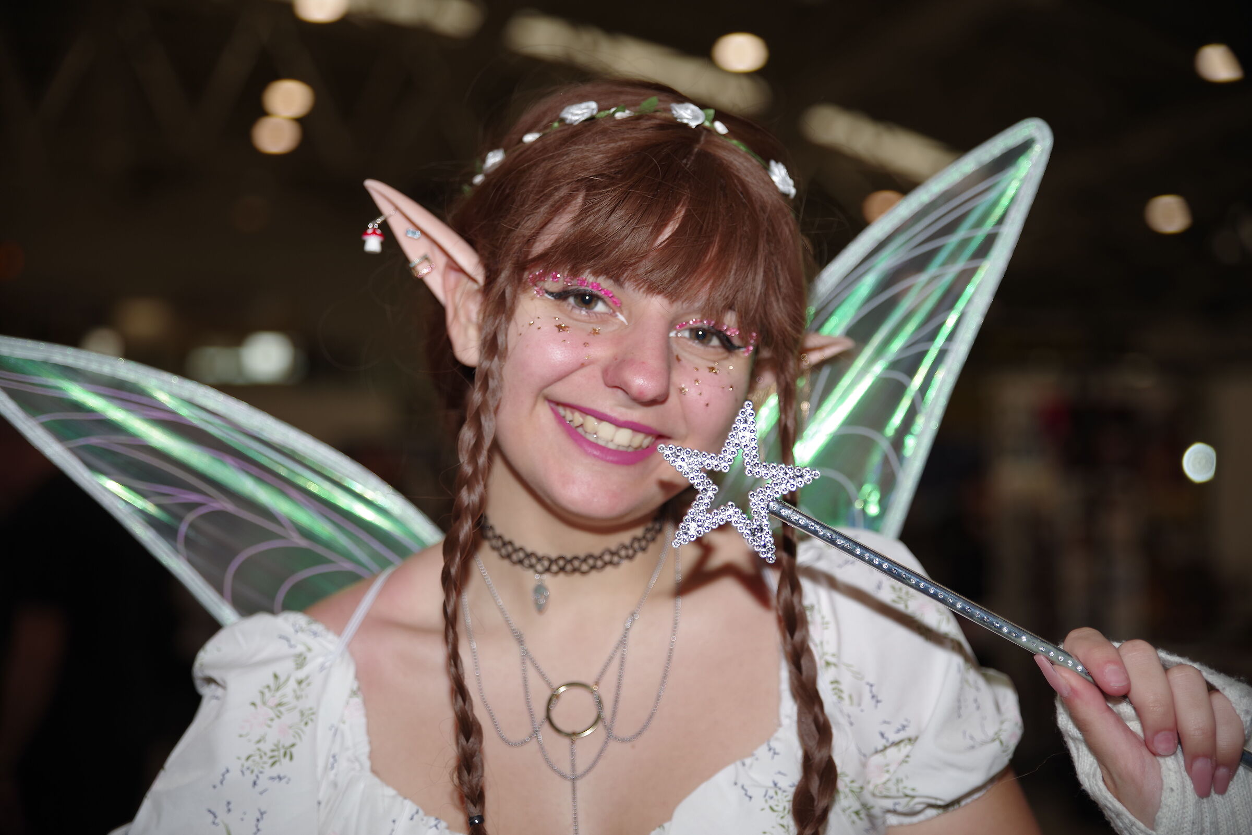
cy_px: 418
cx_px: 626
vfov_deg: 23.4
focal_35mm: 58
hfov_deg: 34.5
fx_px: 2018
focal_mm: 58
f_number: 2.8
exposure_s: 1/100
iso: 100
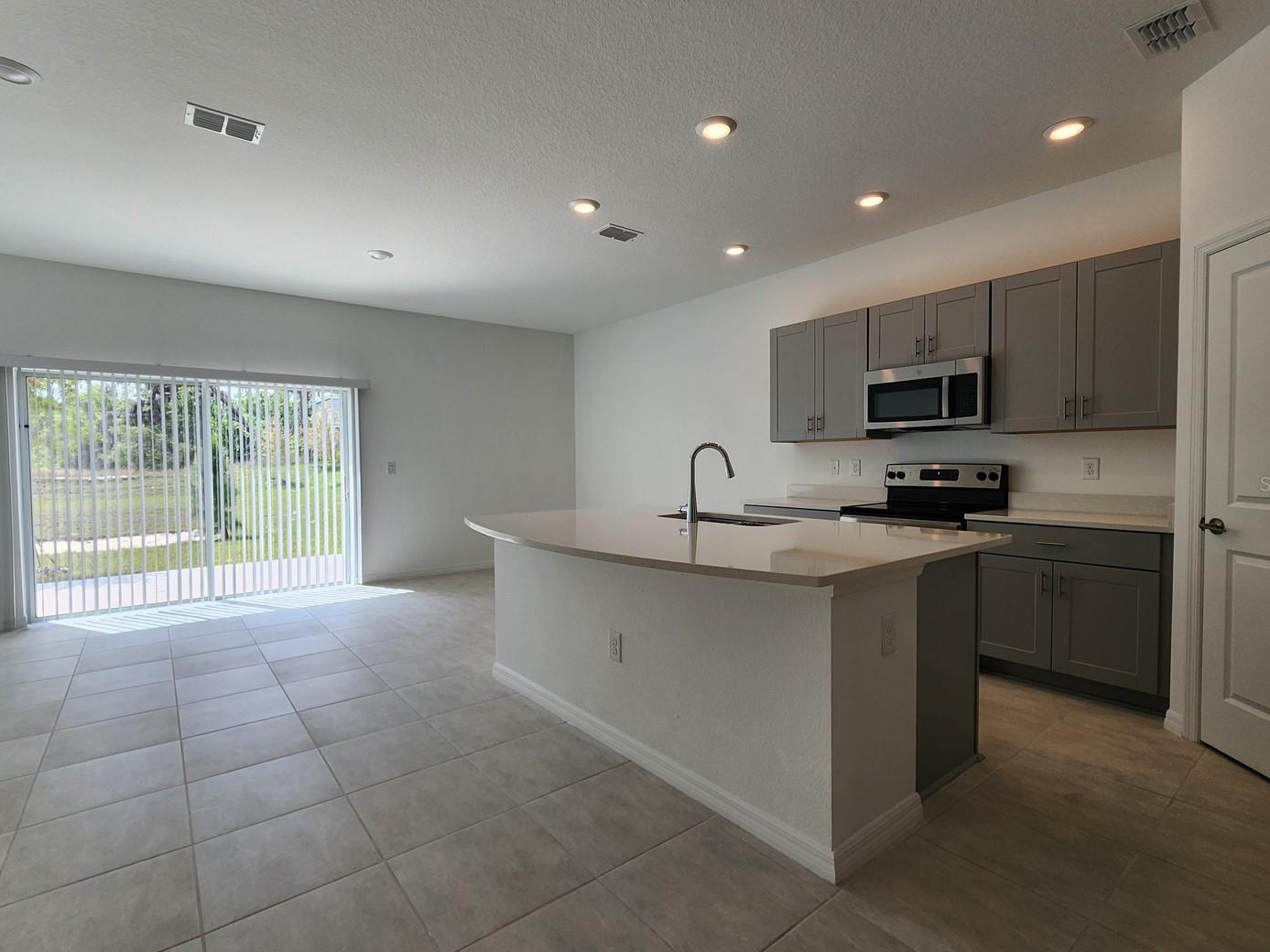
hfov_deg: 98.1
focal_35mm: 15
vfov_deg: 81.7
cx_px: 614
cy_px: 483
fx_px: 550
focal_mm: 2.2
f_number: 2.2
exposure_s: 1/296
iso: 50
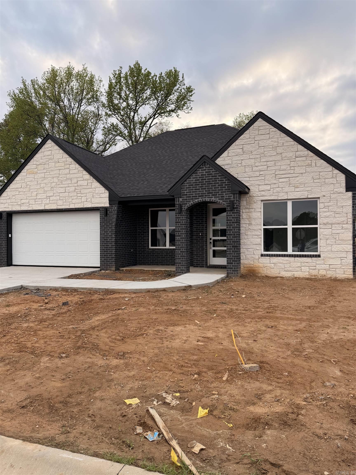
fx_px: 329
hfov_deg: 56.8
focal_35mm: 24
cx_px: 178
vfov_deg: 71.6
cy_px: 238
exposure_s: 1/1250
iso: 100
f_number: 1.78
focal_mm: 6.76
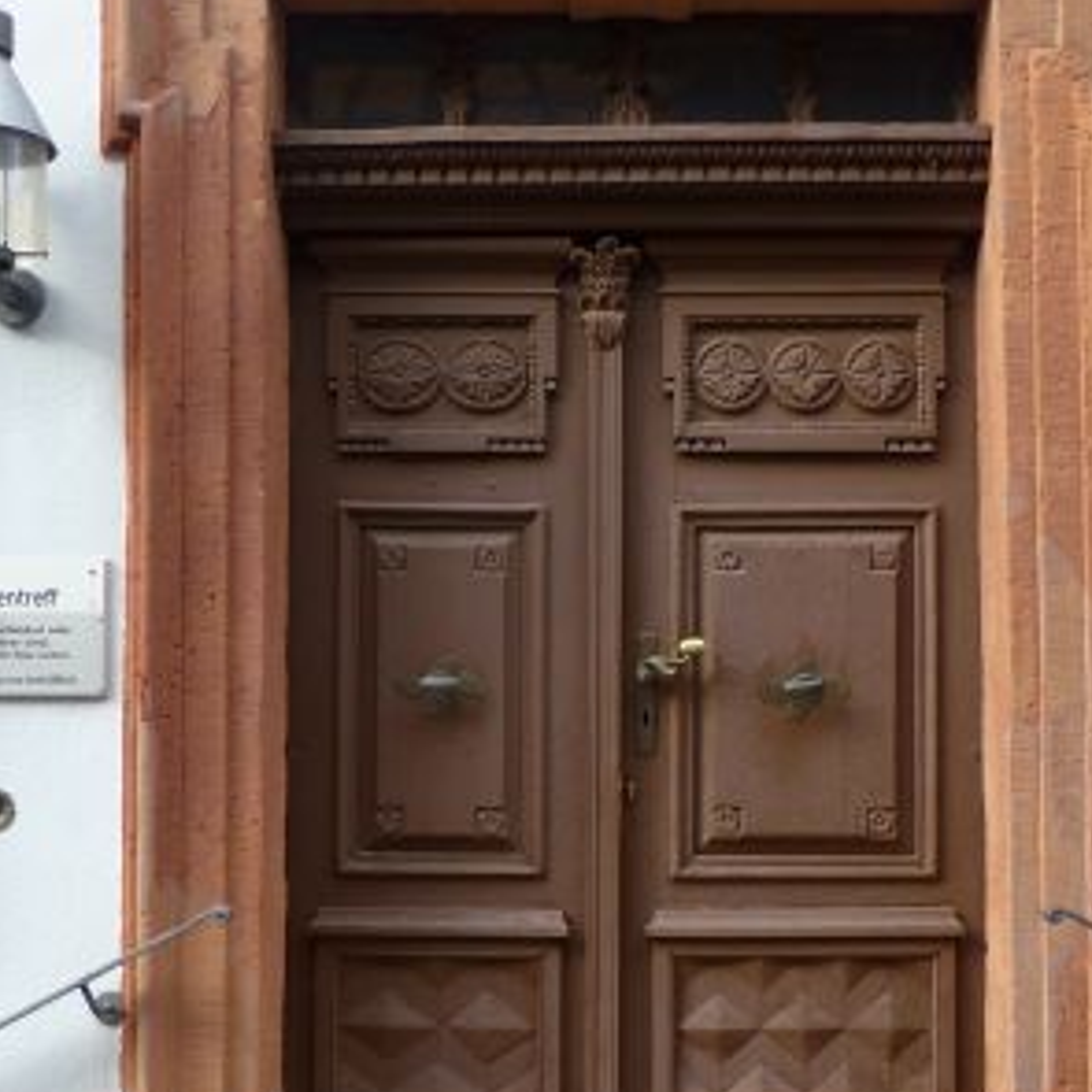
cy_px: 659
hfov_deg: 37.4
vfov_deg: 37.4
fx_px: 1606
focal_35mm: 45
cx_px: 648
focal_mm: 4.3
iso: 100
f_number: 3.3
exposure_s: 1/100
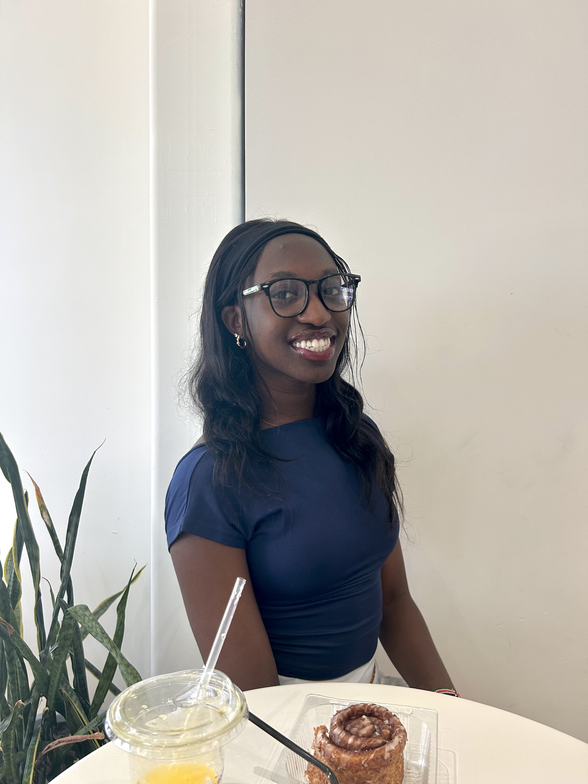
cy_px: 392
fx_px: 589
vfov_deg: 67.3
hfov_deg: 53.1
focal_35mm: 26
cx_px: 294
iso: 64
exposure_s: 1/120
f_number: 1.5
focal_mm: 5.7
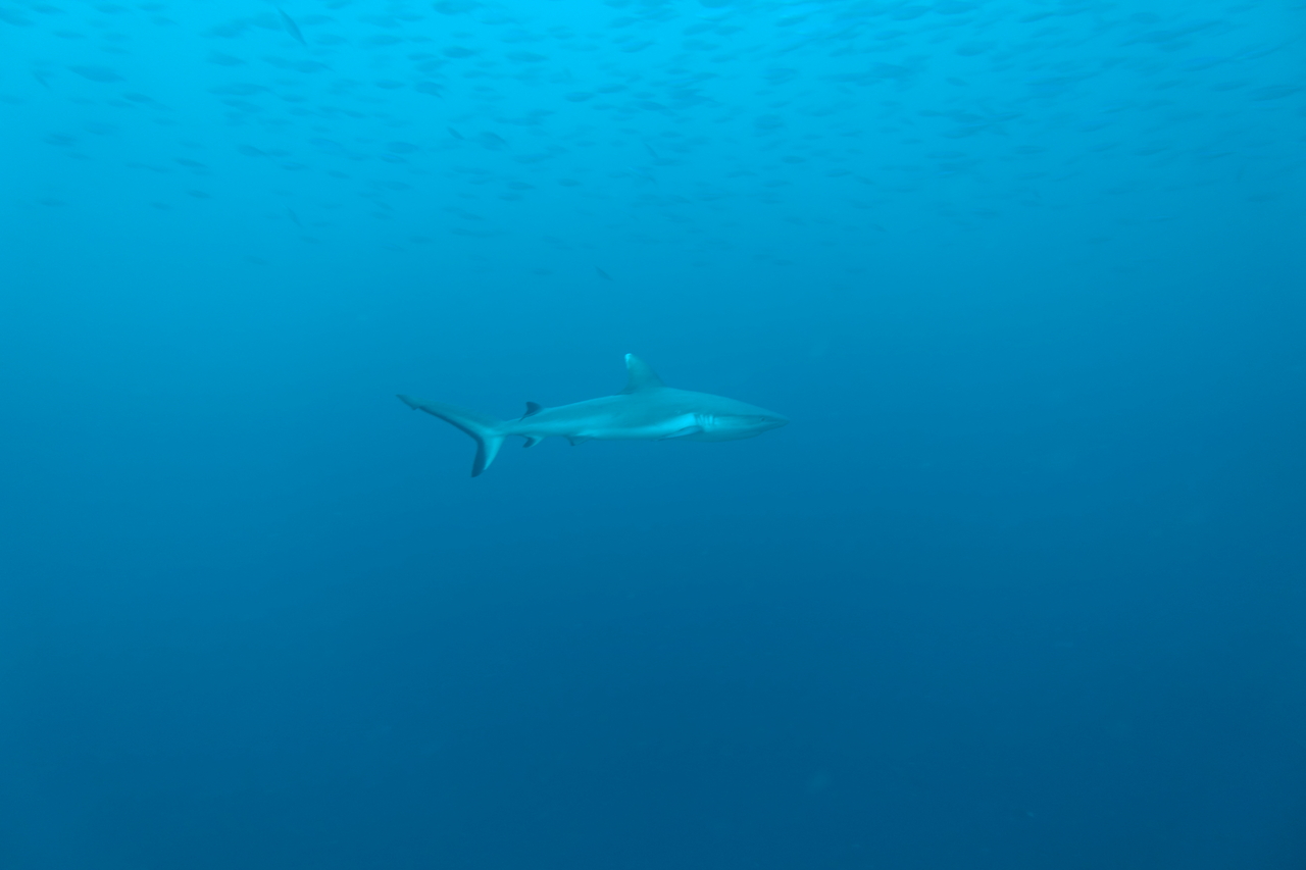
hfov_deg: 73.8
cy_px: 435
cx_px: 653
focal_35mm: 24
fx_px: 870
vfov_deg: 53.1
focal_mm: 8.8
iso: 125
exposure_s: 1/30
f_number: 2.2
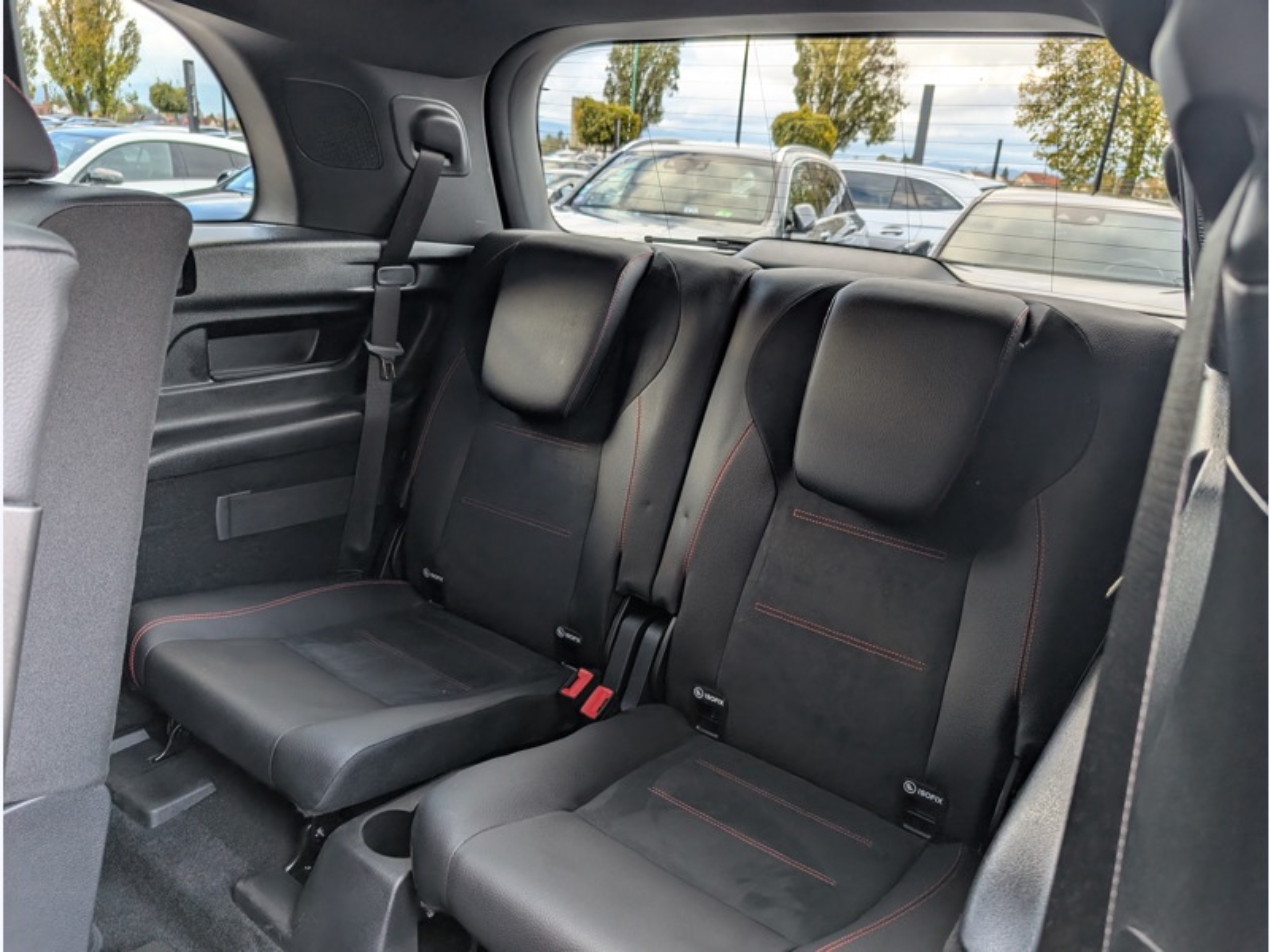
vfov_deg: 56.8
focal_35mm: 24
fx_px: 881
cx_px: 635
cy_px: 476
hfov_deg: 71.6
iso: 110
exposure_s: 1/103
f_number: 1.68
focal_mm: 6.9
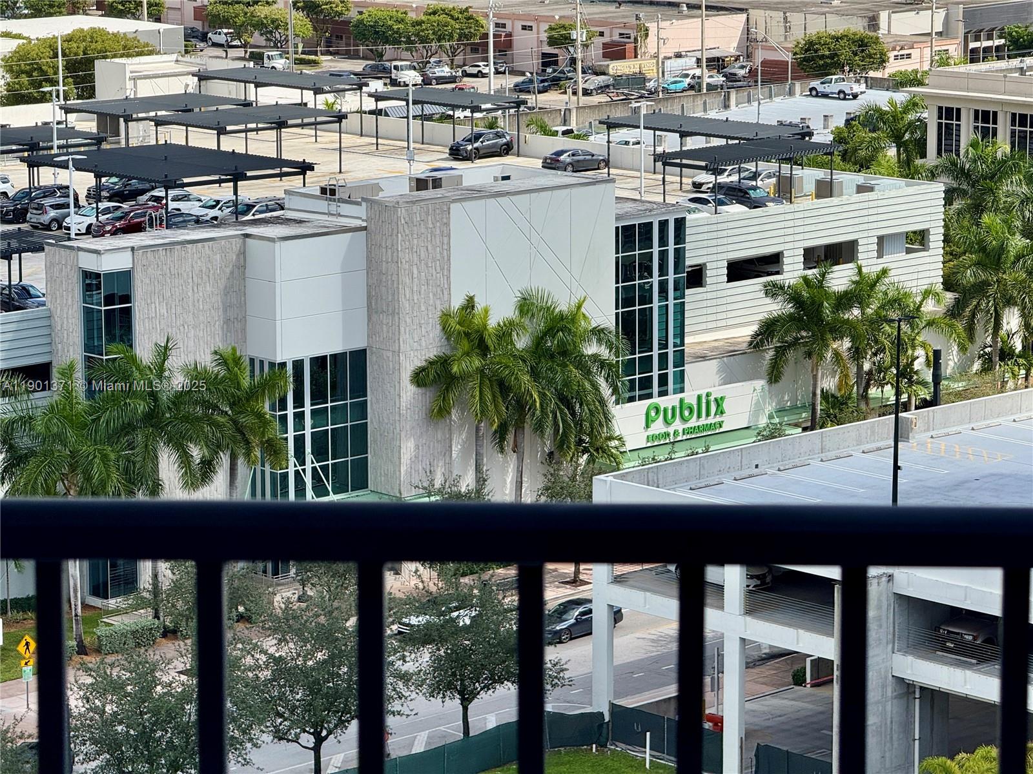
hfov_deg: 16.4
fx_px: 3581
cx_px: 516
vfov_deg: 12.3
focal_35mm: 120
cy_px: 387
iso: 50
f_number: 2.8
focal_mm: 15.66
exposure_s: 1/1395
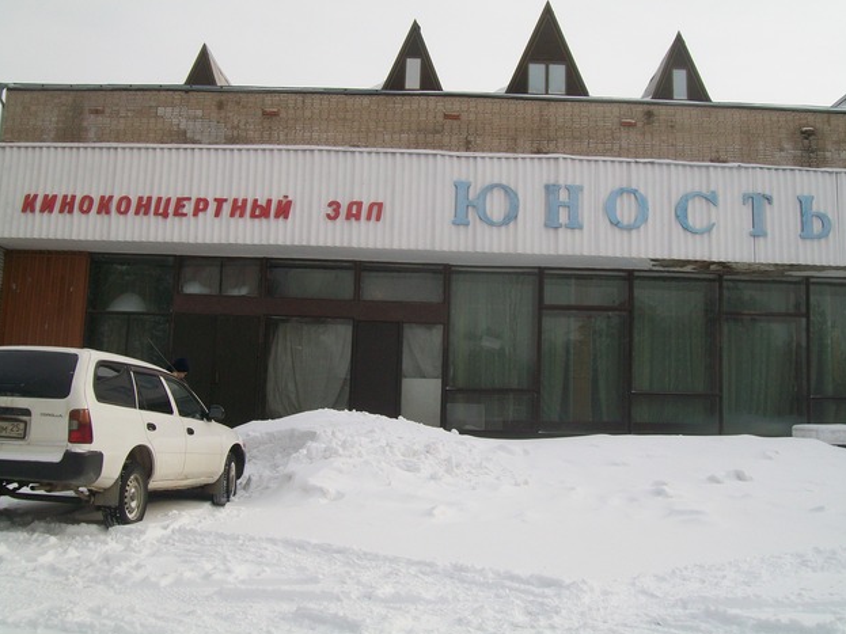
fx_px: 904
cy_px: 315
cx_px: 426
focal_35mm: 37
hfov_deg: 50.1
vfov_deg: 38.7
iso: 64
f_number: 4.8
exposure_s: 1/500
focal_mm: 6
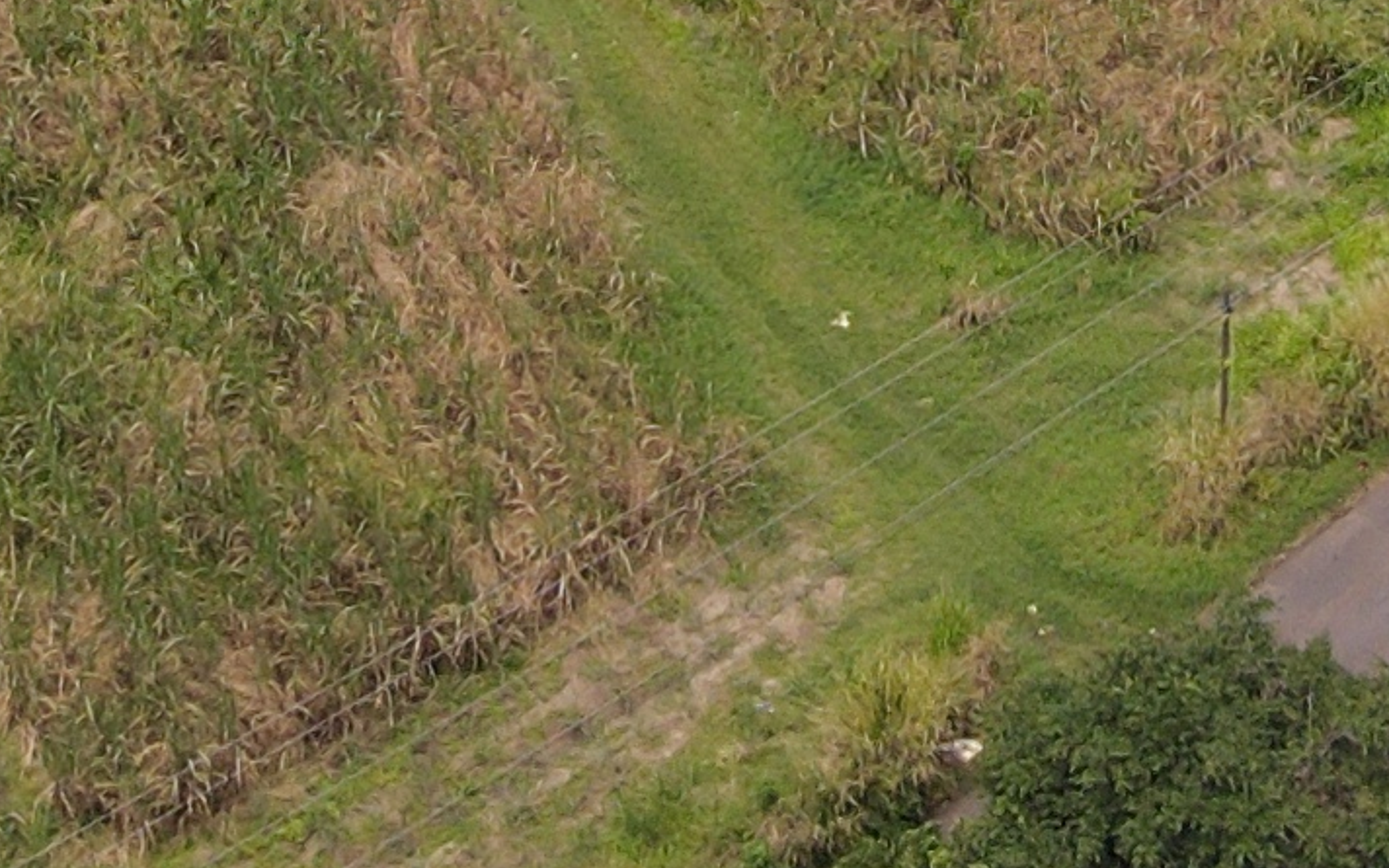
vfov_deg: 8.0
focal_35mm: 143
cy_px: -1603
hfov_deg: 14.6
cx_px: 1036
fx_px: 5413
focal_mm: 4.5
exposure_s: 1/640
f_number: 2.8
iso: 100
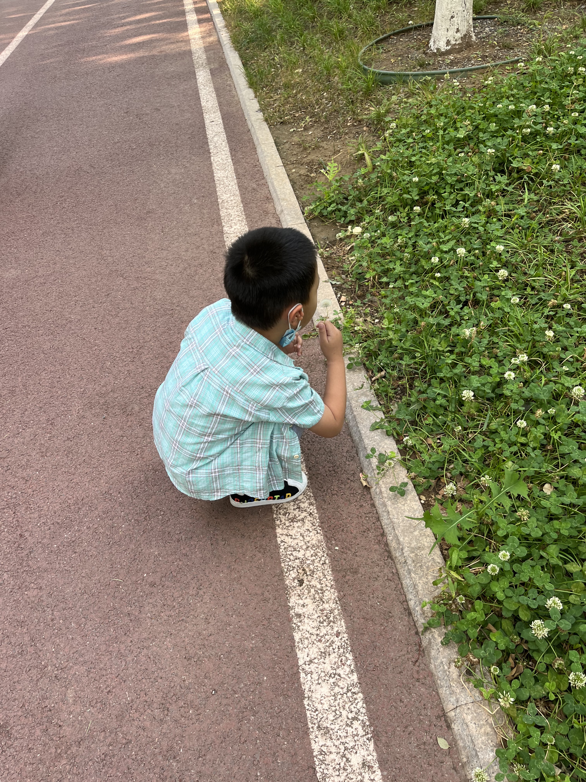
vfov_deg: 67.3
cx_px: 293
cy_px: 391
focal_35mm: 26
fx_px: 587
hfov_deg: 53.1
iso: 32
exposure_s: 1/135
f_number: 1.6
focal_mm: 5.1
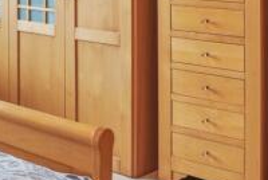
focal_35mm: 92
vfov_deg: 14.2
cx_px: -72
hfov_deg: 20.4
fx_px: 686
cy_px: -64
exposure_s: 1/2.5
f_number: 8
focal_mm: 18
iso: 250
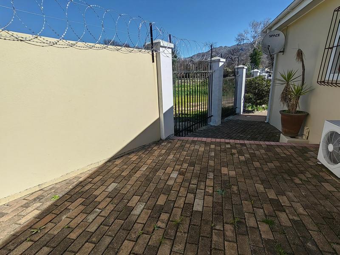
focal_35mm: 18
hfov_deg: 87.8
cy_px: 128
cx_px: 170
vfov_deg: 71.6
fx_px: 177
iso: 50
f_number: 2.2
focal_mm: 1.68
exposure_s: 1/1174
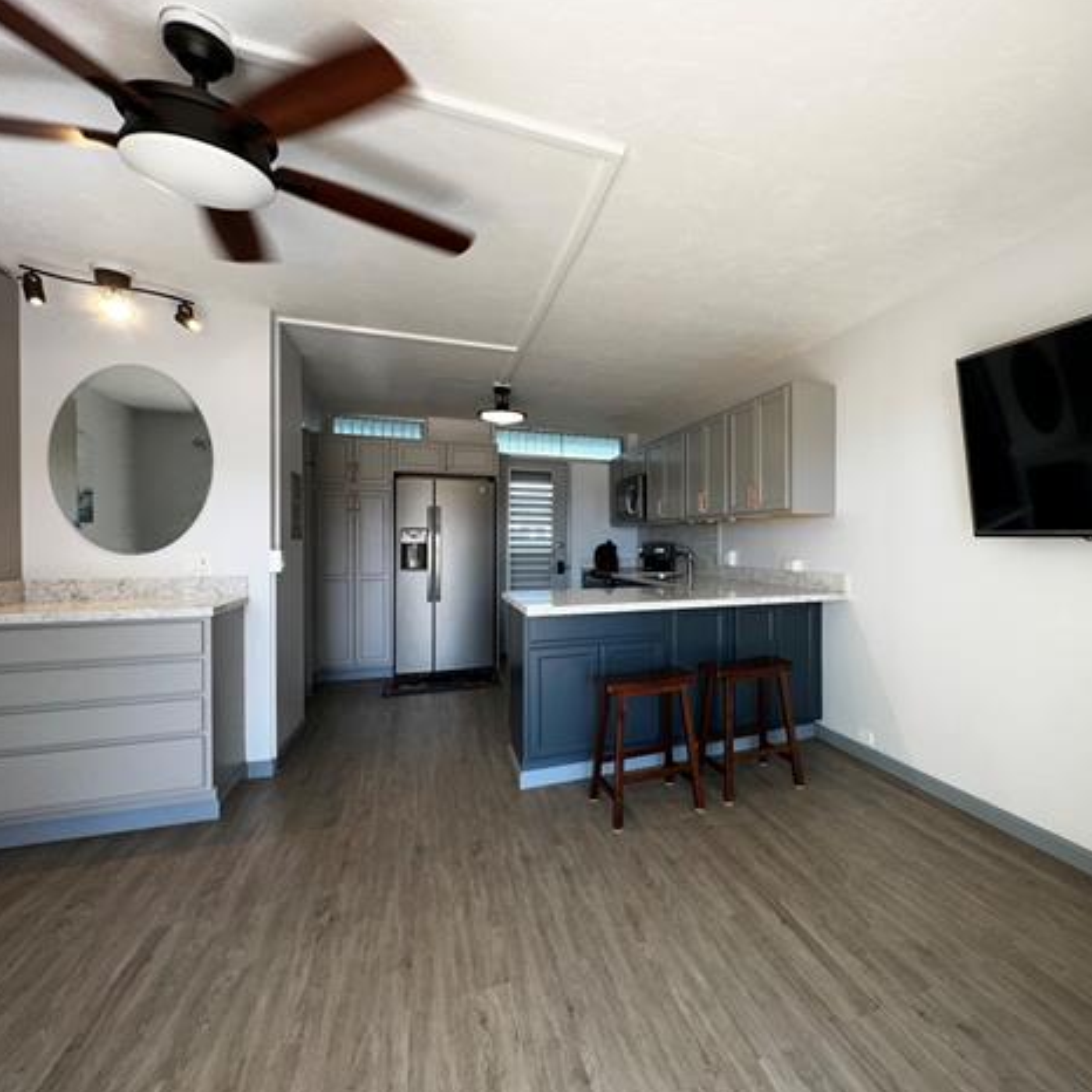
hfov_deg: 82.0
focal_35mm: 17
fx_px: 607
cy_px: 546
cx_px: 698
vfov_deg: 84.0
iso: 50
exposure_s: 1/122
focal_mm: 2.22
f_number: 2.2
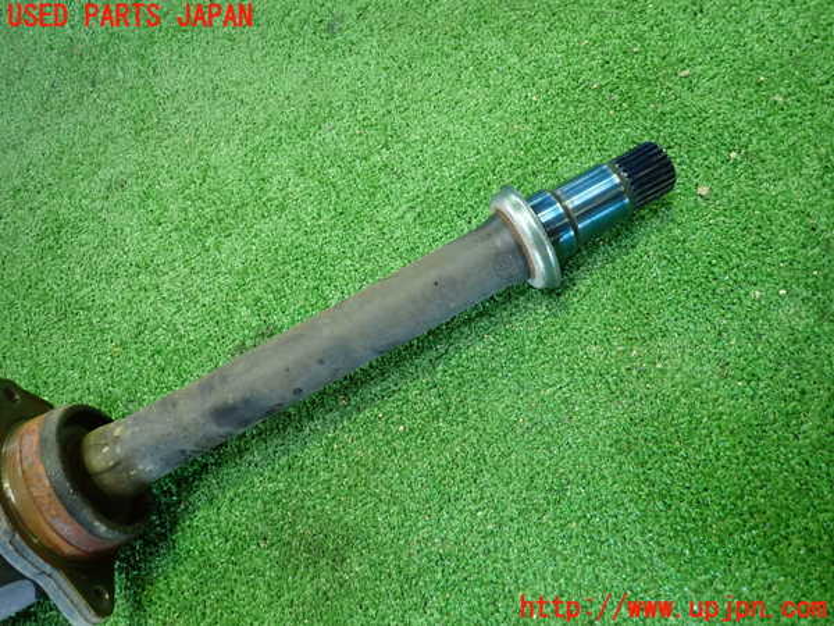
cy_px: 313
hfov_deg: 69.4
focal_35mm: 25
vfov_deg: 54.9
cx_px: 417
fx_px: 602
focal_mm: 4.5
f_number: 2
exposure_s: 1/30
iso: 320
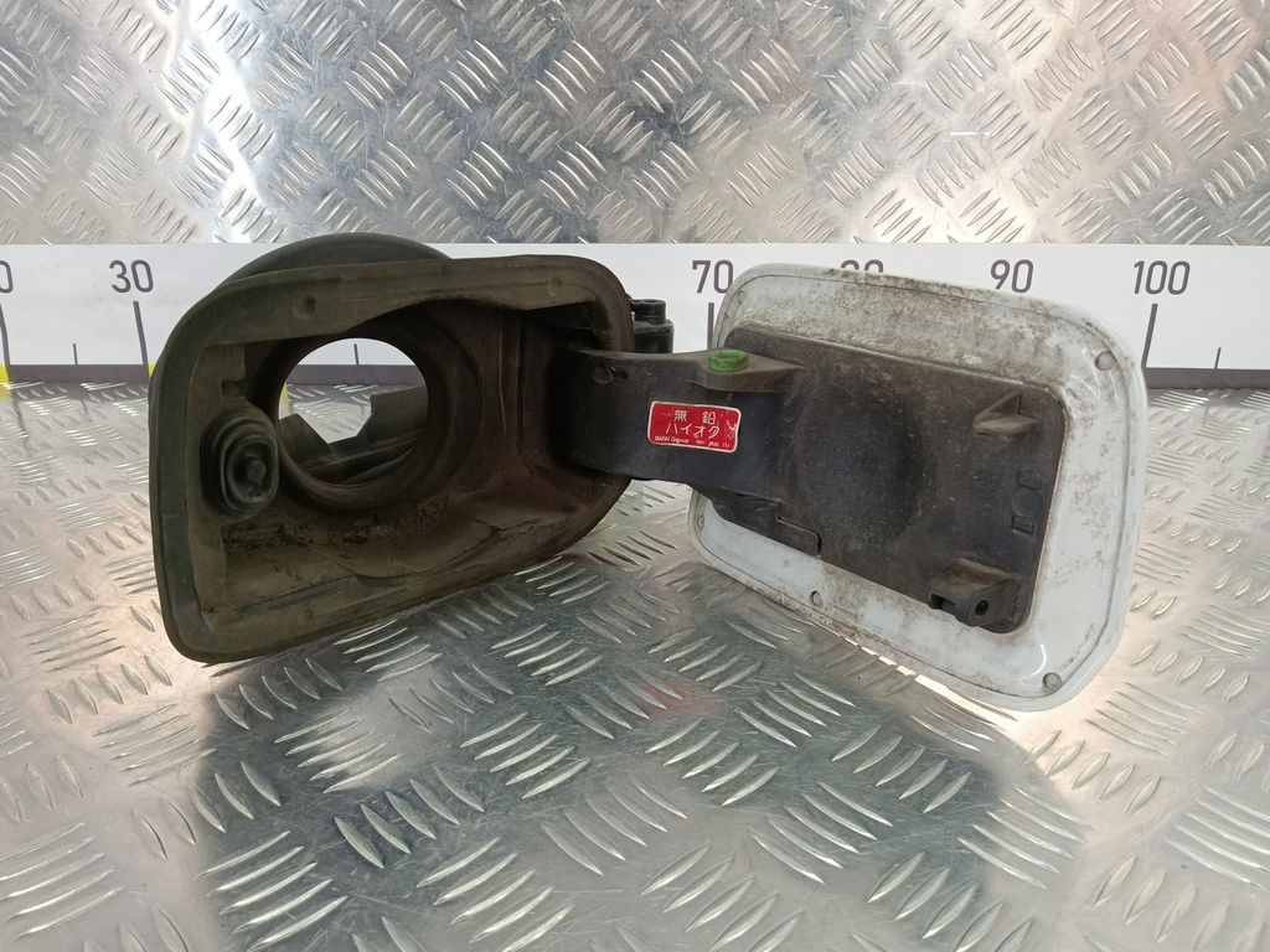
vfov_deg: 58.9
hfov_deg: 73.9
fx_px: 844
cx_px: 635
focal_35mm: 23
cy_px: 476
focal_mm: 4.11
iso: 130
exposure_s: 1/50
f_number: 1.6
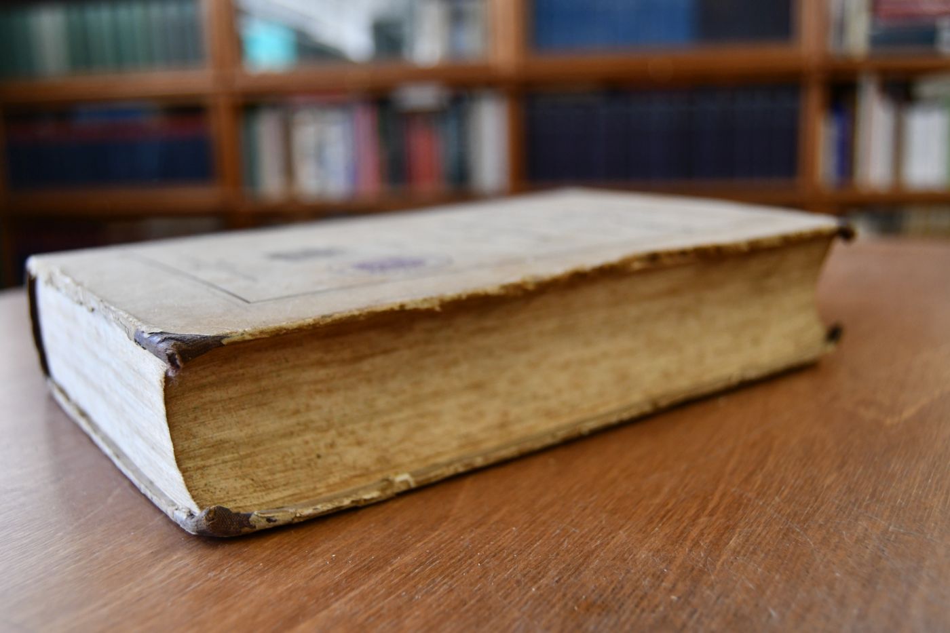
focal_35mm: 36
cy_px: 316
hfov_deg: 53.1
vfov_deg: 36.9
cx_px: 475
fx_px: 950
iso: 900
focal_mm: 24
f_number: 3.8
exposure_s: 1/125
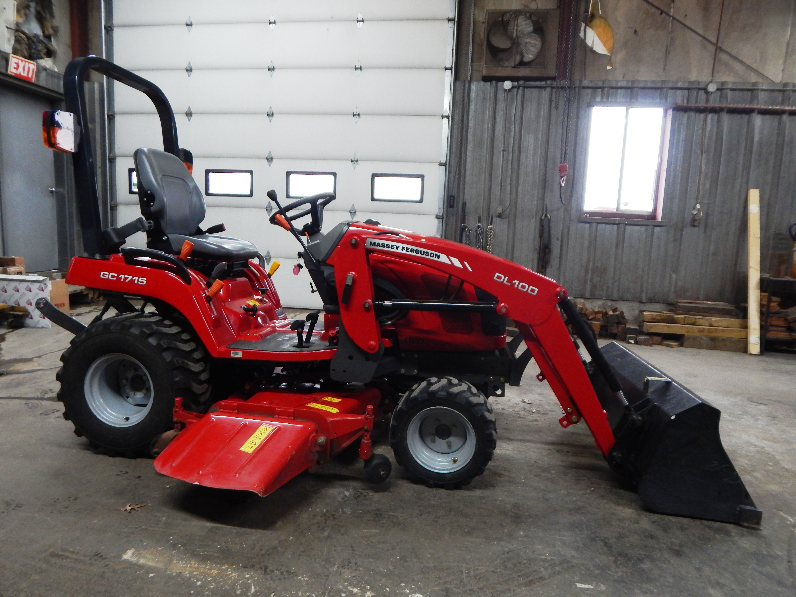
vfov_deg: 61.1
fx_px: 506
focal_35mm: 22
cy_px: 298
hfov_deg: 76.4
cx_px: 398
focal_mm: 4
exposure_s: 1/30
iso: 320
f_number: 3
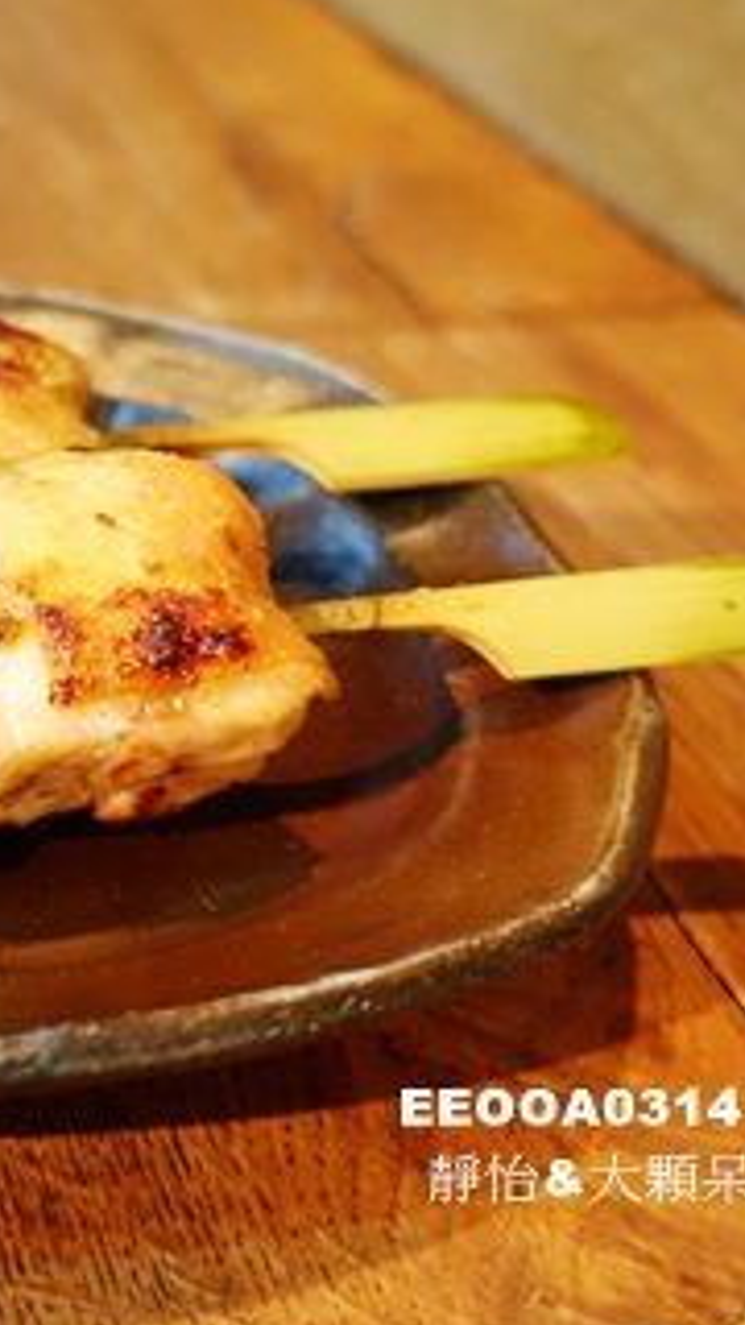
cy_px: 482
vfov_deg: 40.3
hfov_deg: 20.8
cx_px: -290
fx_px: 1791
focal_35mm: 51
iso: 800
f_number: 1.8
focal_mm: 8.8
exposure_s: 1/8
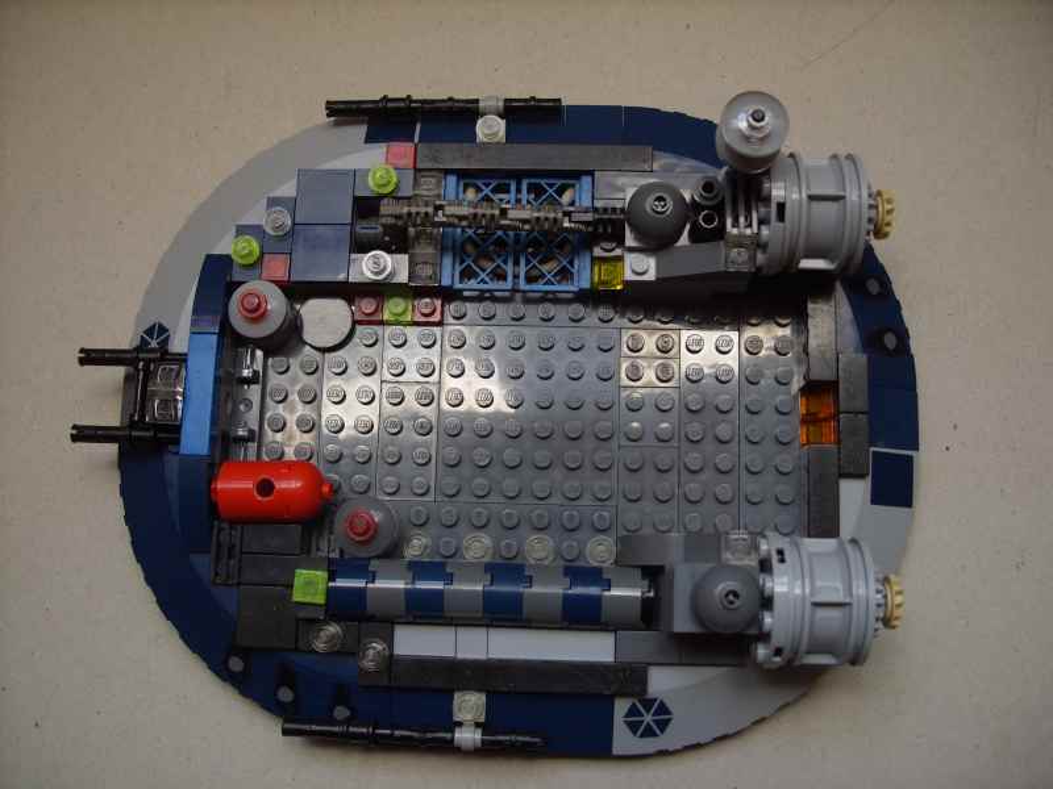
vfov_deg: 37.7
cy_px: 394
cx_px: 526
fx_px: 1156
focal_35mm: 38
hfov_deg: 49.0
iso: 100
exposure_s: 1/52
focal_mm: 7.8
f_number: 2.8
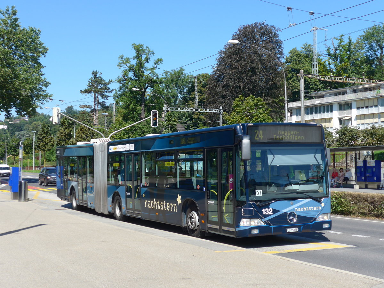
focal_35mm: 55
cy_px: 144
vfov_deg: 26.6
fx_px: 610
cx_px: 192
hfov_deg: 34.9
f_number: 3.4
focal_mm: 11.3
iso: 80
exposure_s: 1/640
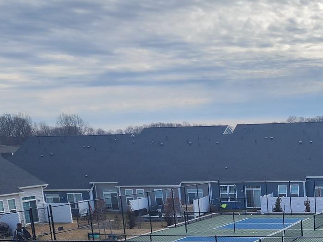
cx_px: 326
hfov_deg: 26.9
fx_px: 635
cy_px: 308
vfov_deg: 20.0
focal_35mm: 68
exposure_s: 1/1369
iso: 12
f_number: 1.8
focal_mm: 6.4
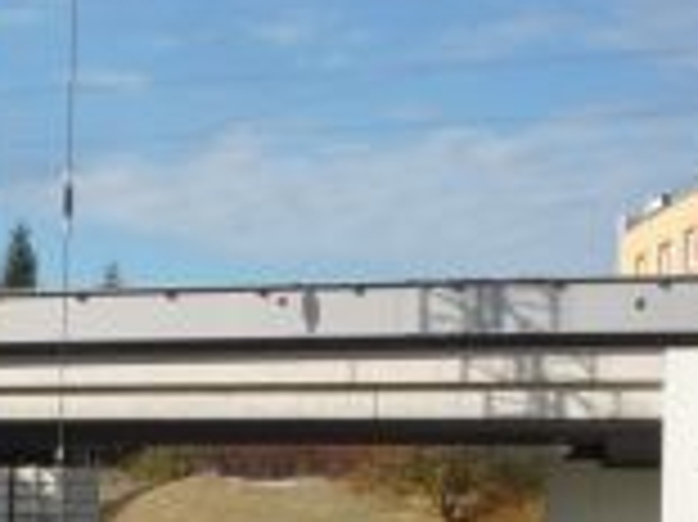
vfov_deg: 12.0
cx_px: 153
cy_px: 567
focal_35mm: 121
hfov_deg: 16.2
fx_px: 2438
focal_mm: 5.2
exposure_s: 1/400
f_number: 5.6
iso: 100
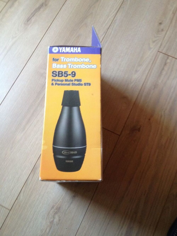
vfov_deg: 52.6
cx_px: 88
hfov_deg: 40.7
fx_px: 239
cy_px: 118
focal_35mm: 35
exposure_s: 1/20
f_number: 2.4
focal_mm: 4.28
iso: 160
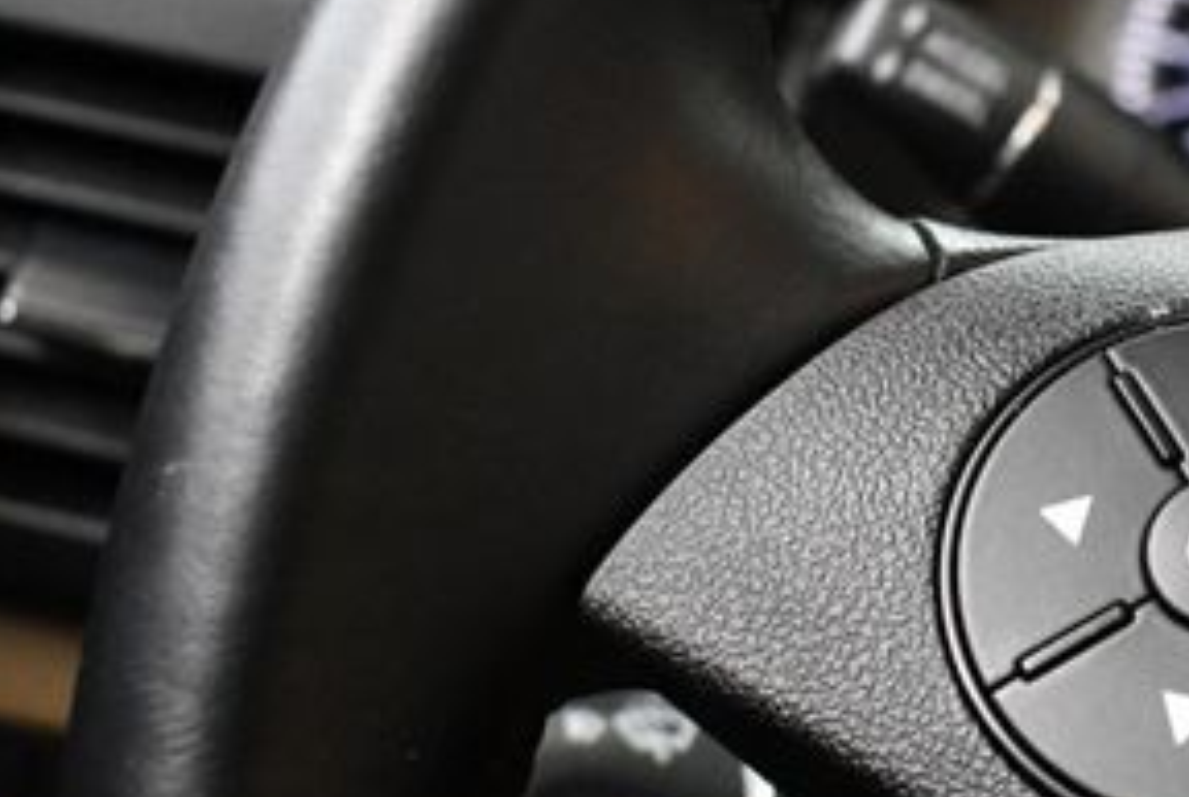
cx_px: 1139
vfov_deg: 17.1
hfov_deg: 24.4
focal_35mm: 80
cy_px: 553
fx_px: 2646
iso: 3200
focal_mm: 18
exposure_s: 1/100
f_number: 3.5
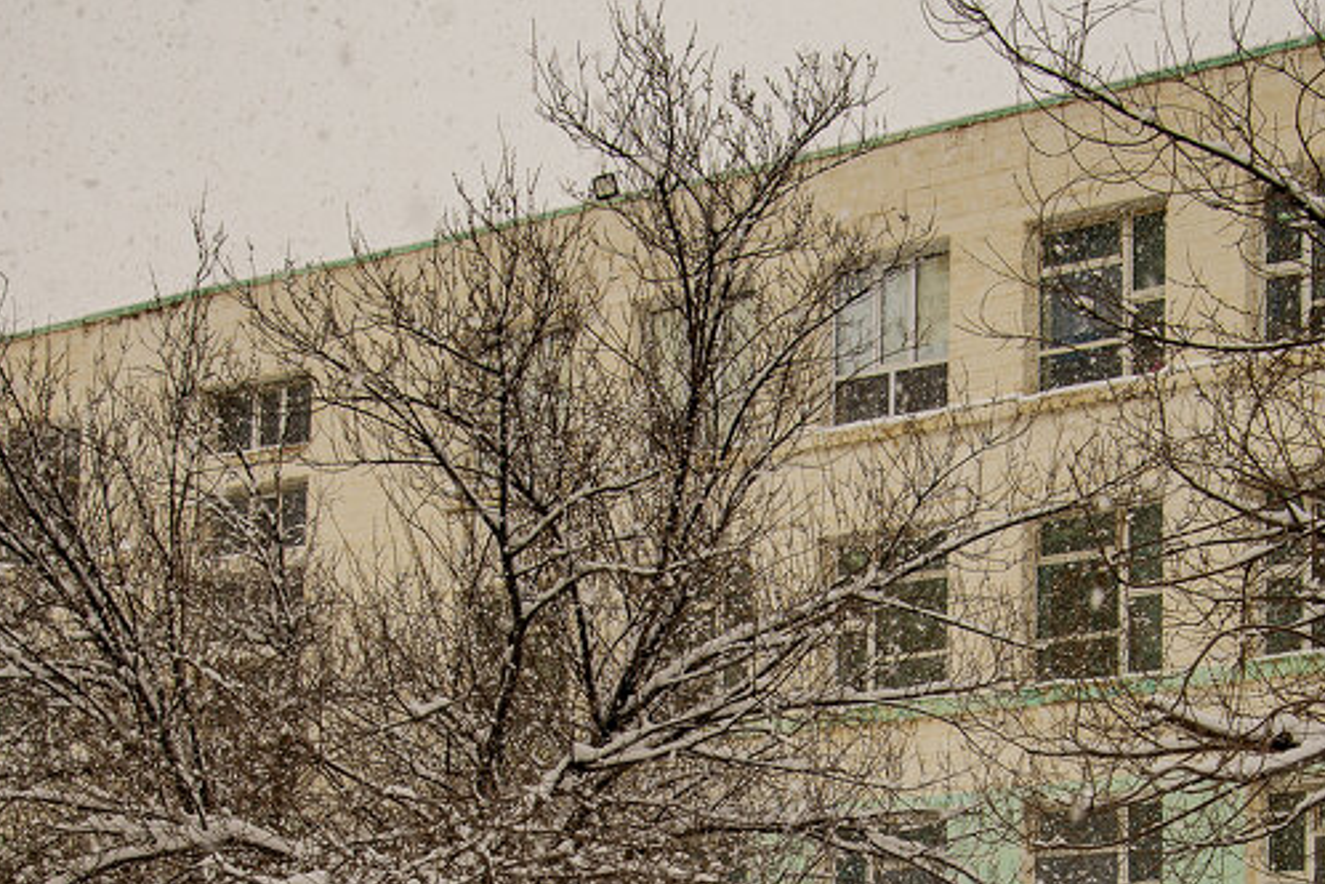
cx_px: 793
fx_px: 3018
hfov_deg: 24.7
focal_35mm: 82
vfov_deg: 16.2
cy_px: 957
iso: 160
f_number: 9
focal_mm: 34
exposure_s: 1/250
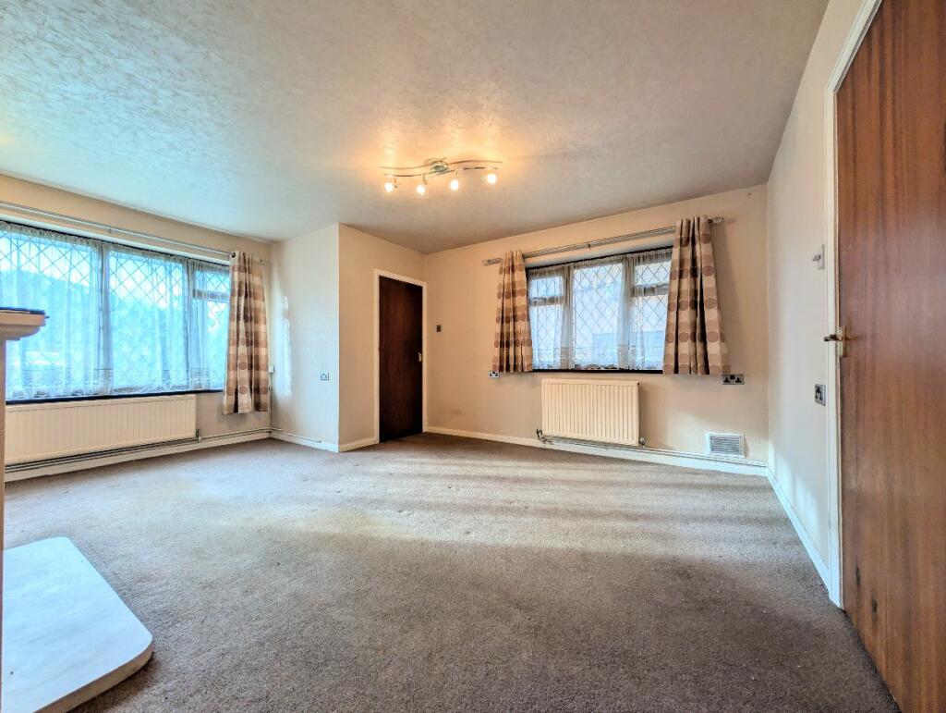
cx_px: 473
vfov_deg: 94.6
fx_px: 328
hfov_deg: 110.5
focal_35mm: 12
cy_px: 356
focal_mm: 2.02
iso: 72
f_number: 1.7
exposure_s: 1/113
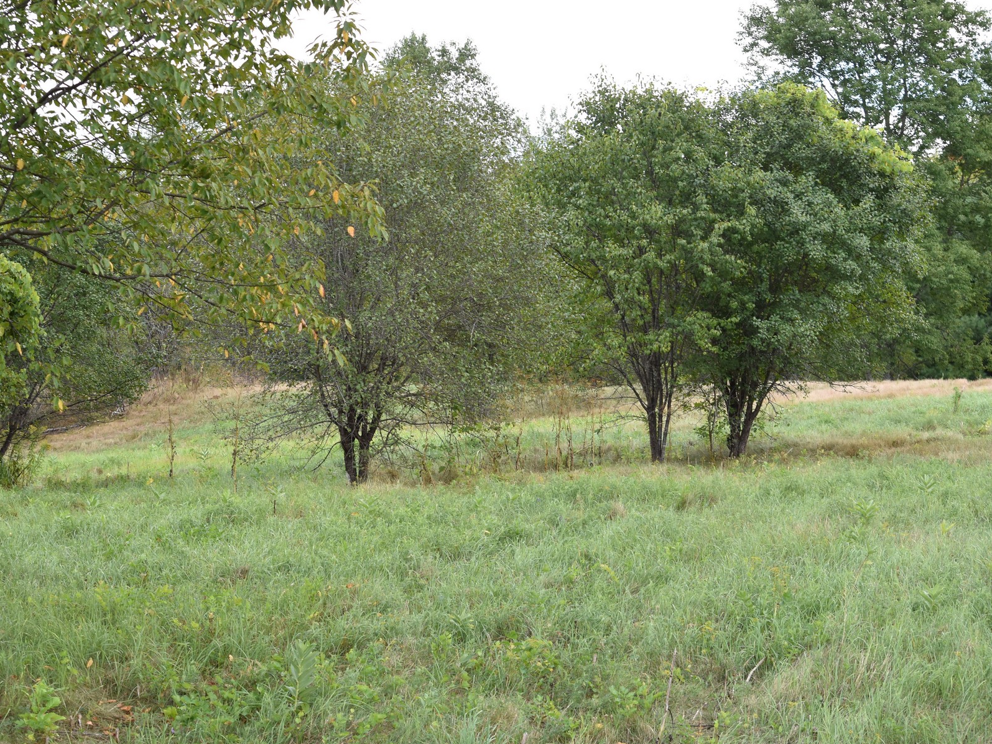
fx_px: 2566
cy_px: 372
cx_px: 438
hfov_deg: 21.9
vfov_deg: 16.5
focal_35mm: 90
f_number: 7.1
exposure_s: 1/200
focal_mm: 55
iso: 400
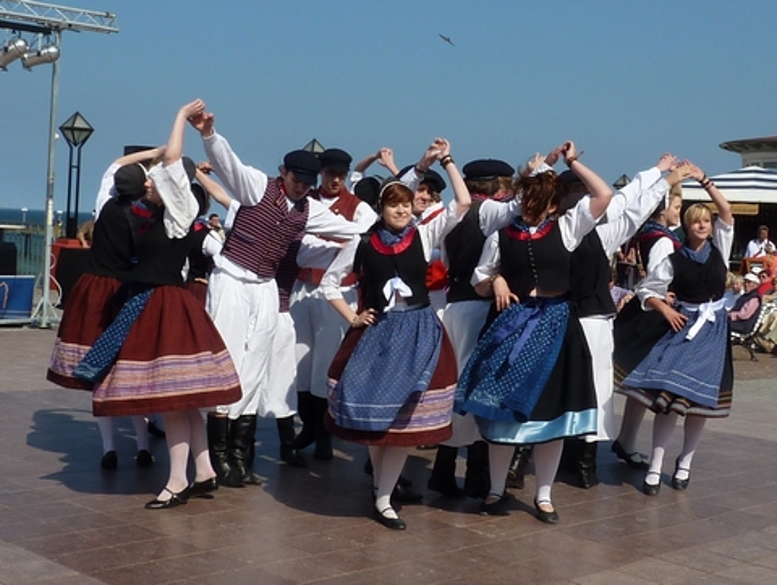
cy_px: 292
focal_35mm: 25
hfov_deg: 69.3
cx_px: 388
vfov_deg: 55.0
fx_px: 562
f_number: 5.6
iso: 80
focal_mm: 4.1
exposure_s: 1/500
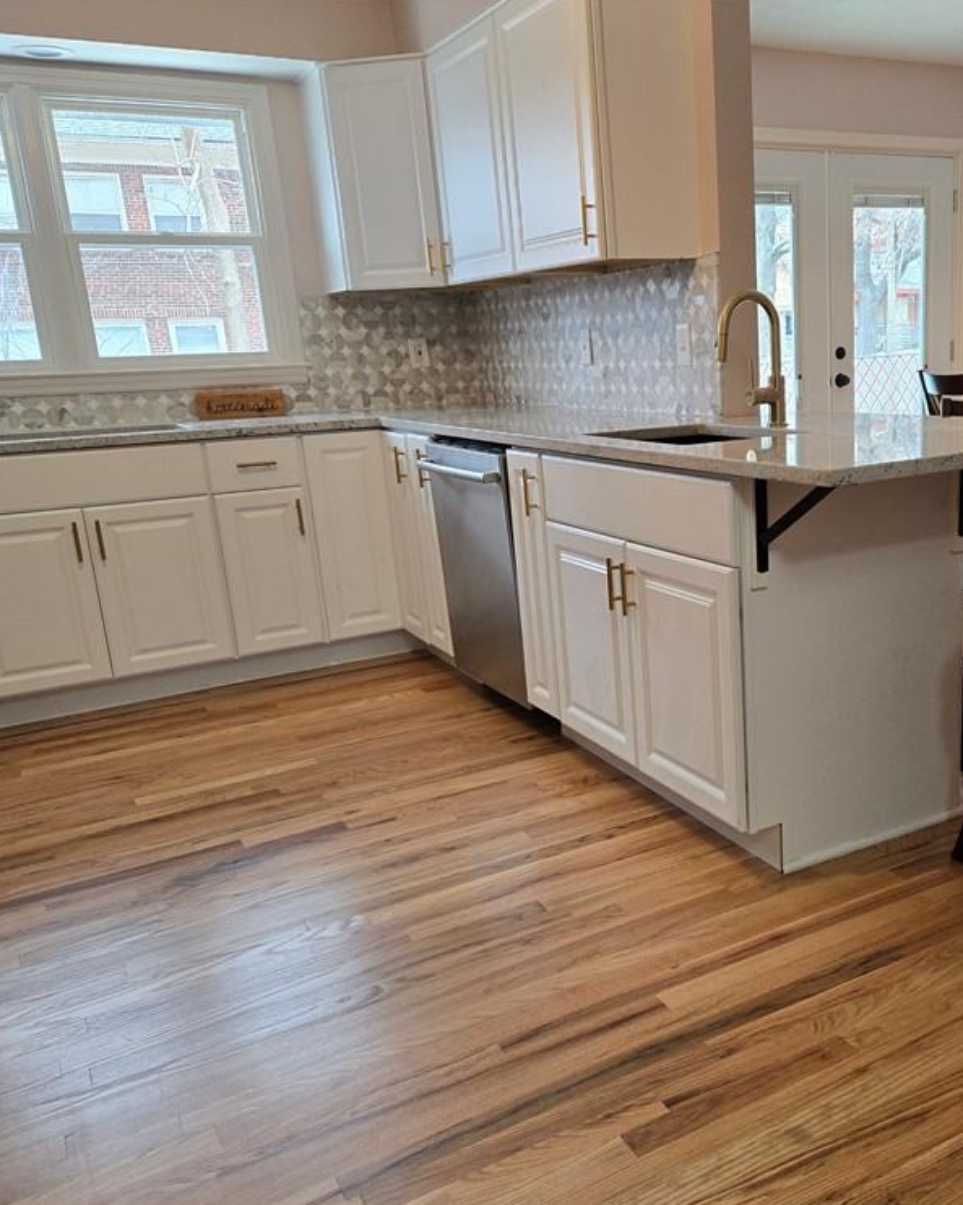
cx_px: 706
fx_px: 1105
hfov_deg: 45.7
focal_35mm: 31
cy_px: 615
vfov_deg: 57.2
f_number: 1.8
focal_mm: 5.4
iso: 250
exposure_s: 1/120
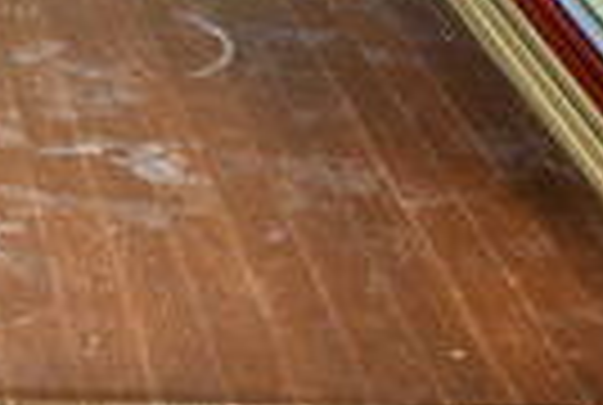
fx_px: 2065
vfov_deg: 10.9
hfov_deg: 15.4
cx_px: -279
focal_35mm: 123
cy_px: 526
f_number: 3.5
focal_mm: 18
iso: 2000
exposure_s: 1/30
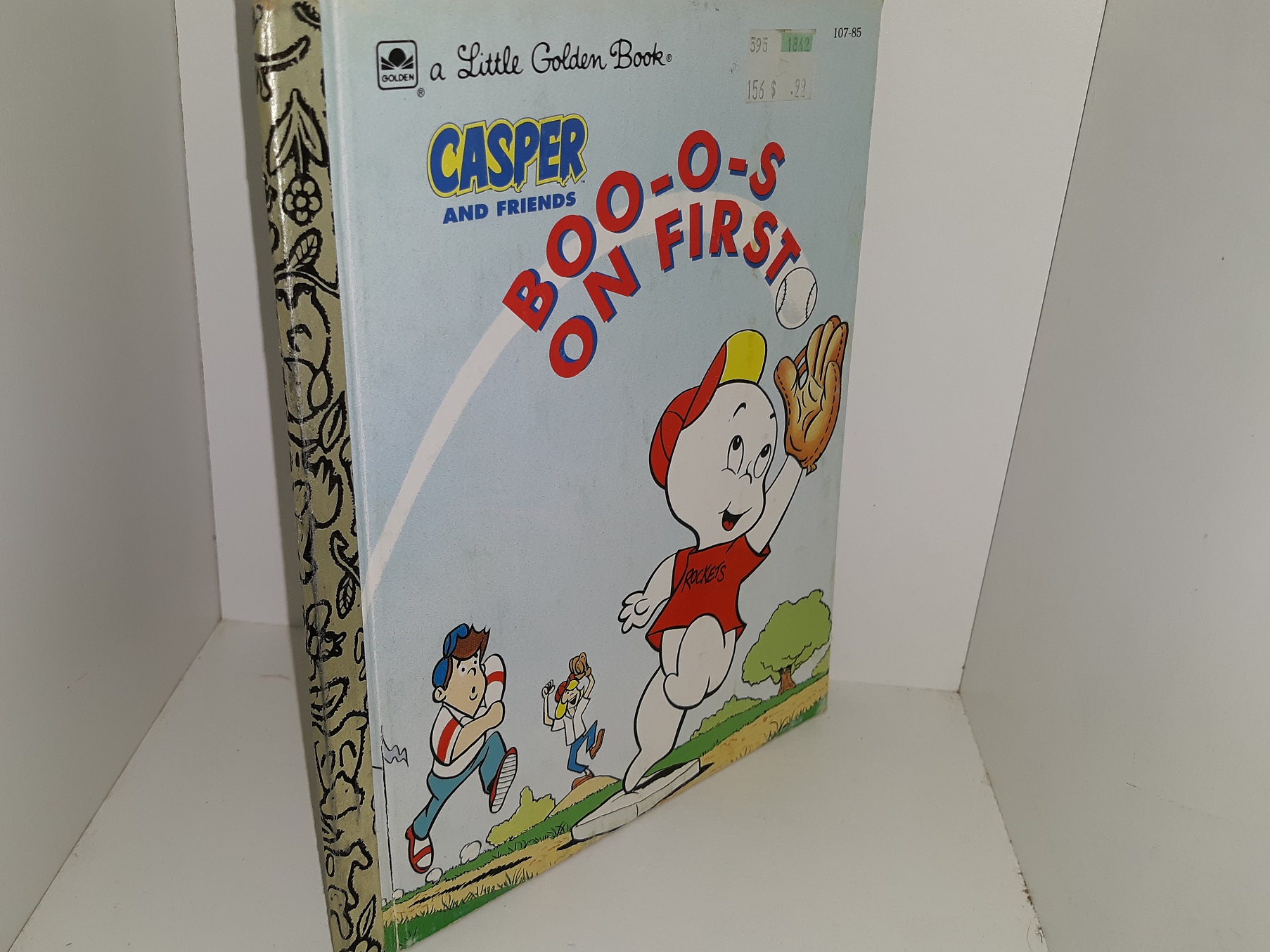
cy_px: 464
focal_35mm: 32
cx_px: 553
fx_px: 1174
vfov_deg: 44.2
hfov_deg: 56.6
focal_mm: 3.7
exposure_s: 1/242
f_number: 1.7
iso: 40
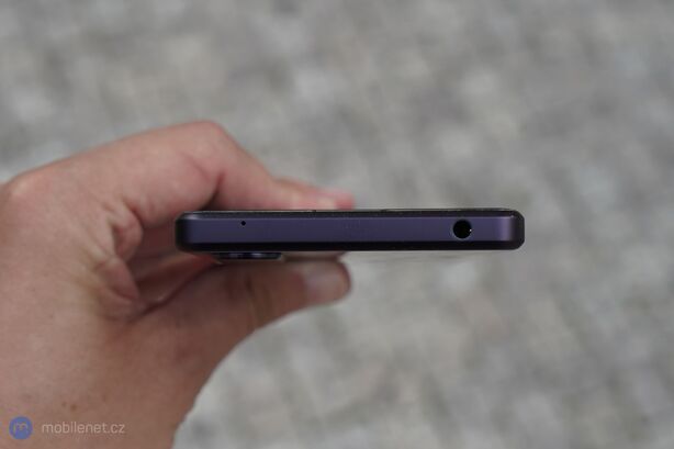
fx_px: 917
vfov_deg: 27.5
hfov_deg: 40.4
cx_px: 337
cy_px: 224
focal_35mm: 49
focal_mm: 49
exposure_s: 1/160
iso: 125
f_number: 6.3
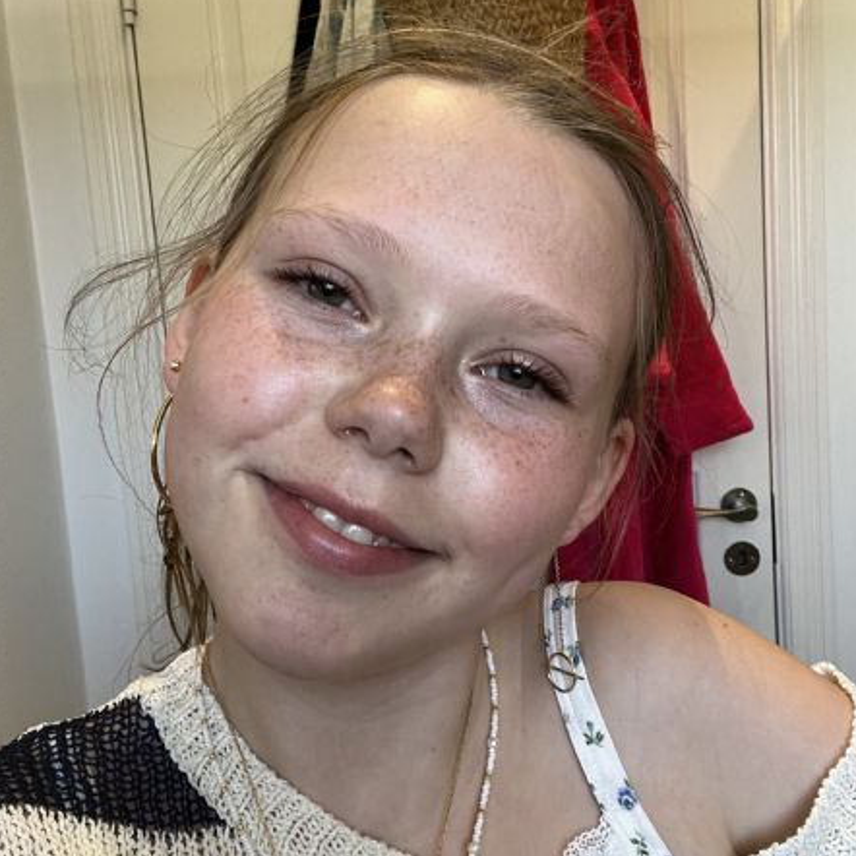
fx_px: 1007
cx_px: 428
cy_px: 414
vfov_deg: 46.0
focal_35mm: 36
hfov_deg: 46.0
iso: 100
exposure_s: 1/50
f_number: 2.2
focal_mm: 2.71
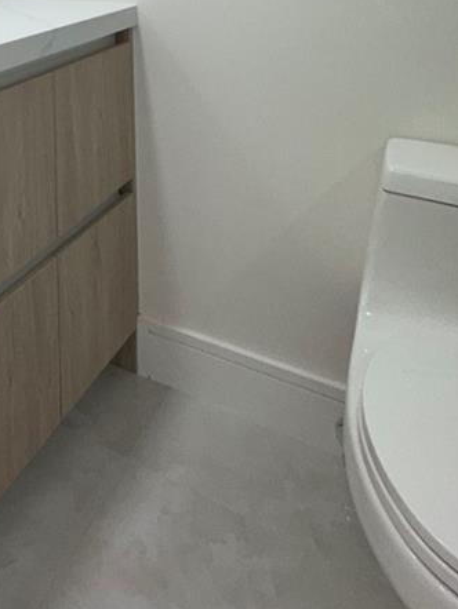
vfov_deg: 39.4
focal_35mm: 38
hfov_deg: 33.9
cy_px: -72
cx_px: -17
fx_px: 670
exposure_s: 1/120
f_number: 2.2
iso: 64
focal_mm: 2.22
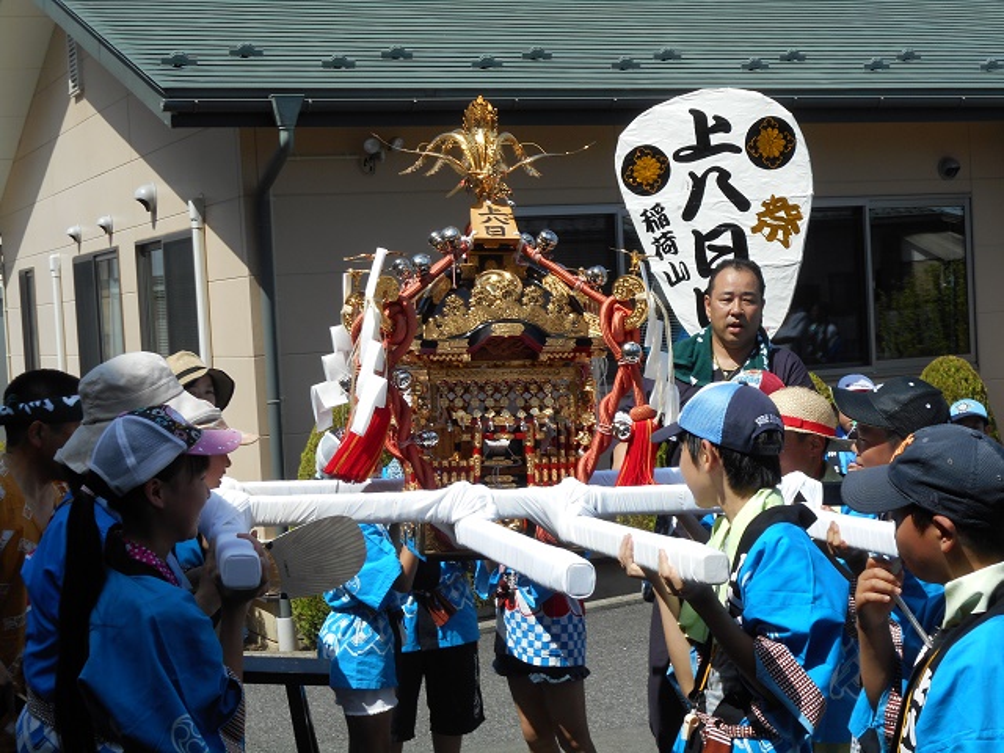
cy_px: 376
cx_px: 502
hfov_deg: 29.0
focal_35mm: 67
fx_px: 1943
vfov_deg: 21.9
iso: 80
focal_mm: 12
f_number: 5.3
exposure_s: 1/400
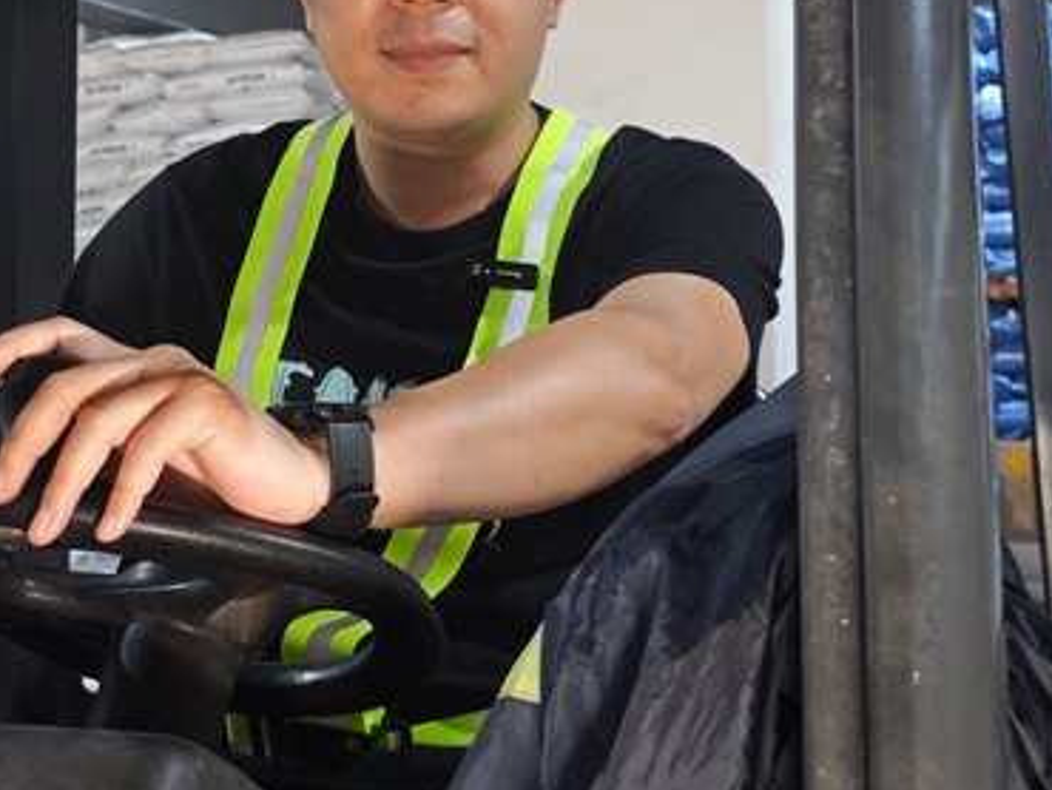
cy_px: 108
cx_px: 353
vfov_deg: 21.6
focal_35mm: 67
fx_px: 2037
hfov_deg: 28.8
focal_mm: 6.55
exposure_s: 1/33.3
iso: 640
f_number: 1.62
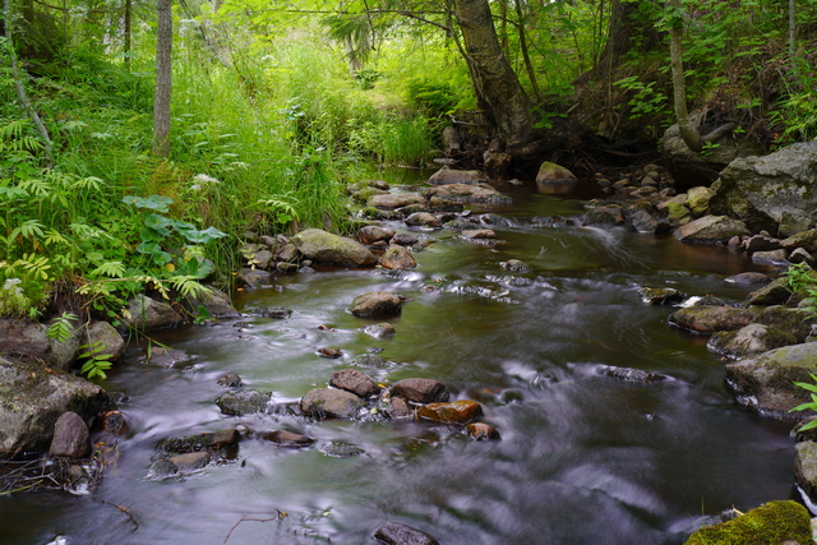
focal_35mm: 45
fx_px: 1021
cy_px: 272
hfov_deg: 43.6
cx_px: 408
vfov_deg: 29.9
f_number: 14
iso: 50
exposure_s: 2
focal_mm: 45
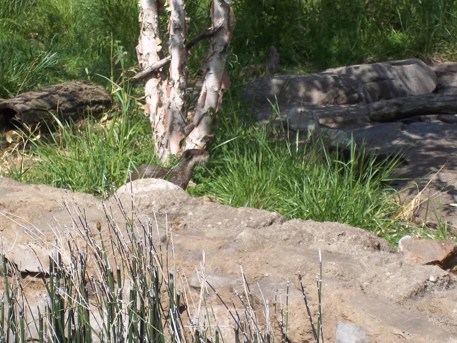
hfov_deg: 13.2
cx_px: 199
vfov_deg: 10.0
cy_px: 164
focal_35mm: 149
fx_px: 1967
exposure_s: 1/320
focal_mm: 19.5
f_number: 5.6
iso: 80
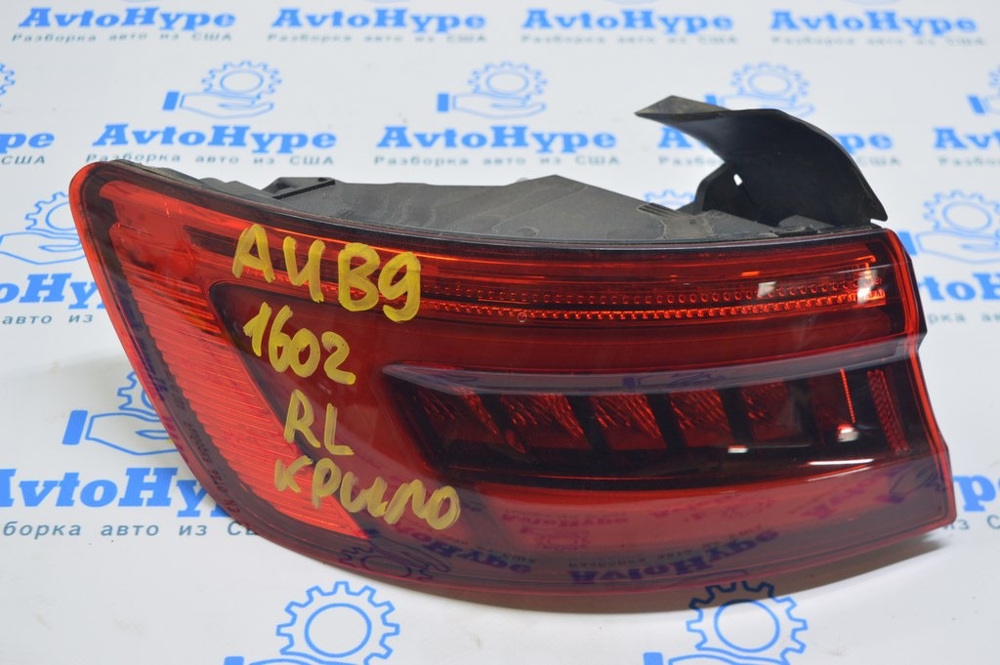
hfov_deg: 38.9
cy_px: 332
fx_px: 1415
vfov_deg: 26.4
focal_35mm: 51
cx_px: 500
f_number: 5.6
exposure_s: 1/20
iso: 400
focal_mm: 34
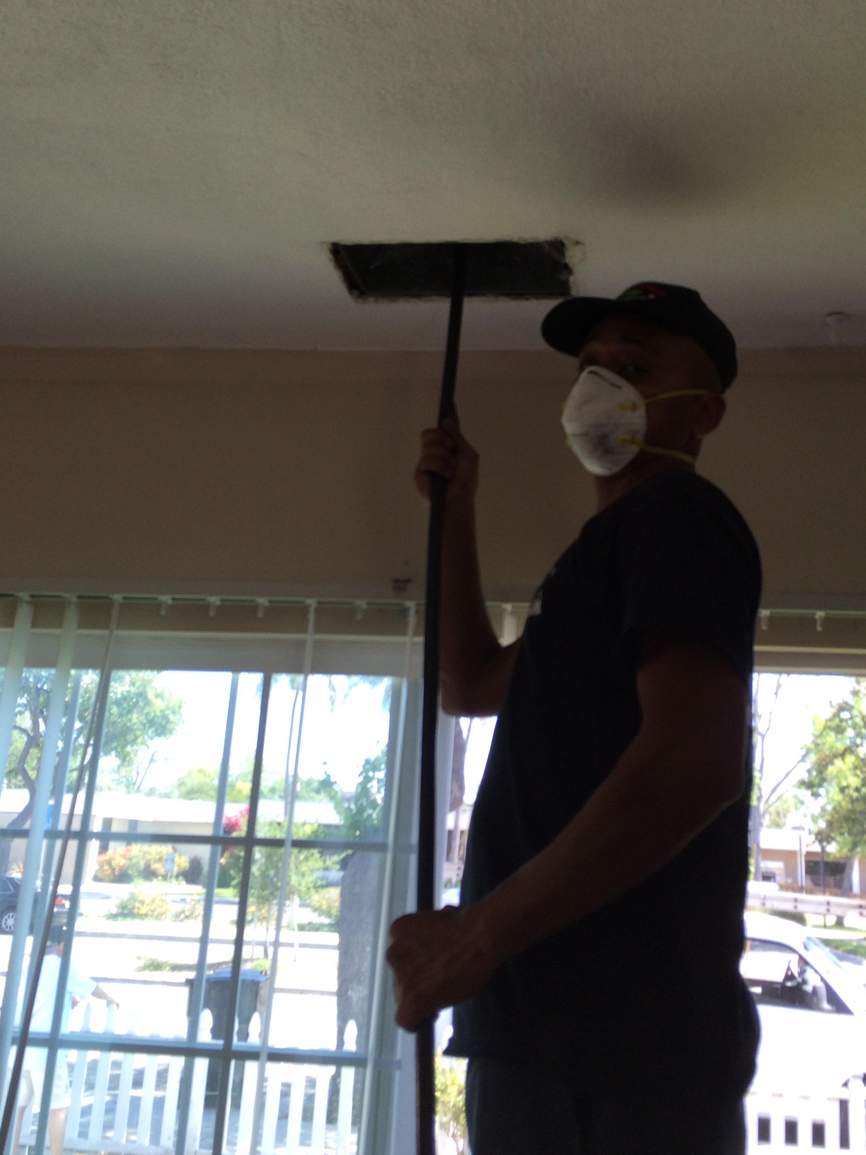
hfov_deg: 38.5
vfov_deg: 50.0
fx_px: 1234
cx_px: 520
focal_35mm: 37
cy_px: 513
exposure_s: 1/120
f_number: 2.2
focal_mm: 4.12
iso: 40
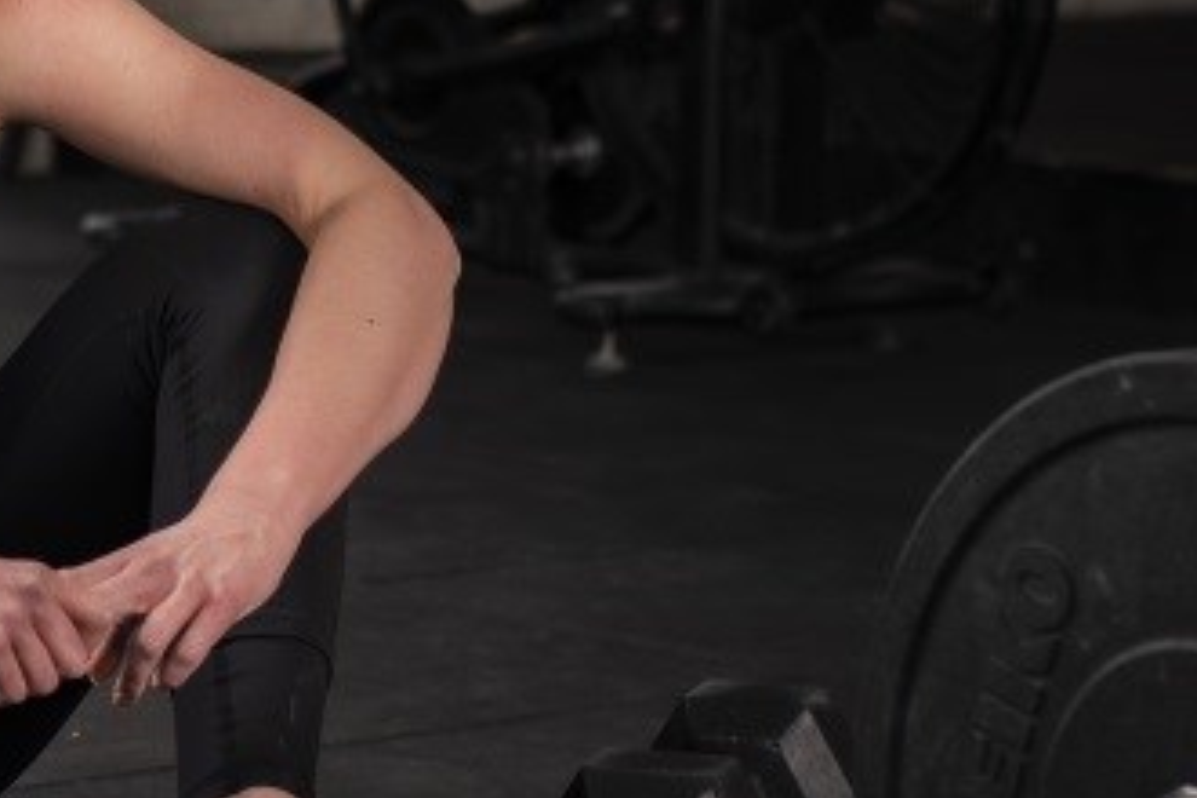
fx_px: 4488
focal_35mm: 135
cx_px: -178
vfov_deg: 10.1
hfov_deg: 14.8
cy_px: 198
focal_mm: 50
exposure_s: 1/160
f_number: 3.2
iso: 50
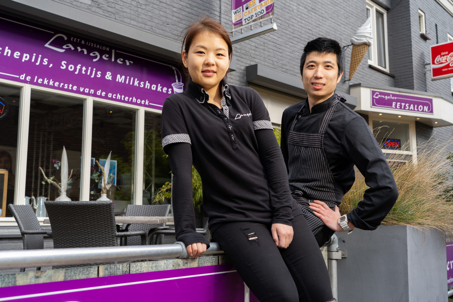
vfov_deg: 35.1
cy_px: 151
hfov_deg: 50.7
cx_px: 226
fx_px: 478
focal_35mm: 38
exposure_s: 1/125
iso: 100
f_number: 5.6
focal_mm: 38
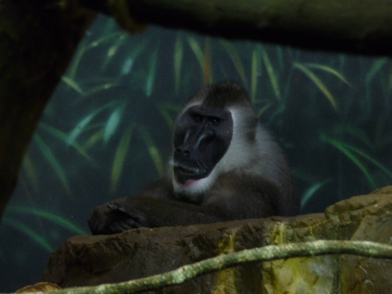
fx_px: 3171
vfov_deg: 5.3
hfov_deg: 7.1
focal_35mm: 280
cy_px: 147
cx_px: 196
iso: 400
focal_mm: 47
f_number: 4.9
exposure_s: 1/8
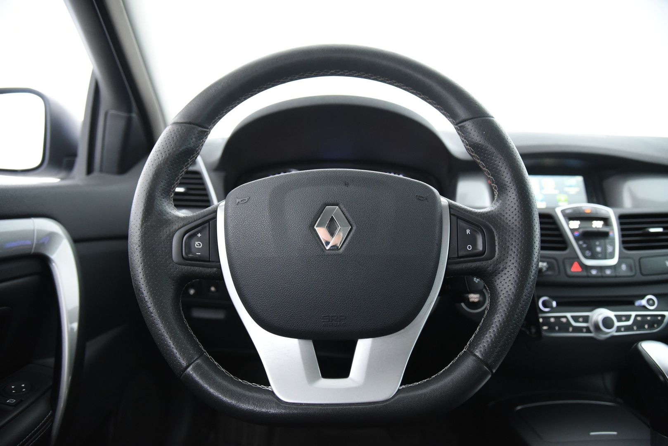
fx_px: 445
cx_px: 334
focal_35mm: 24
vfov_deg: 53.2
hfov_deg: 73.7
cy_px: 223
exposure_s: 1/20
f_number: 4
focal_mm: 24
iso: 4000
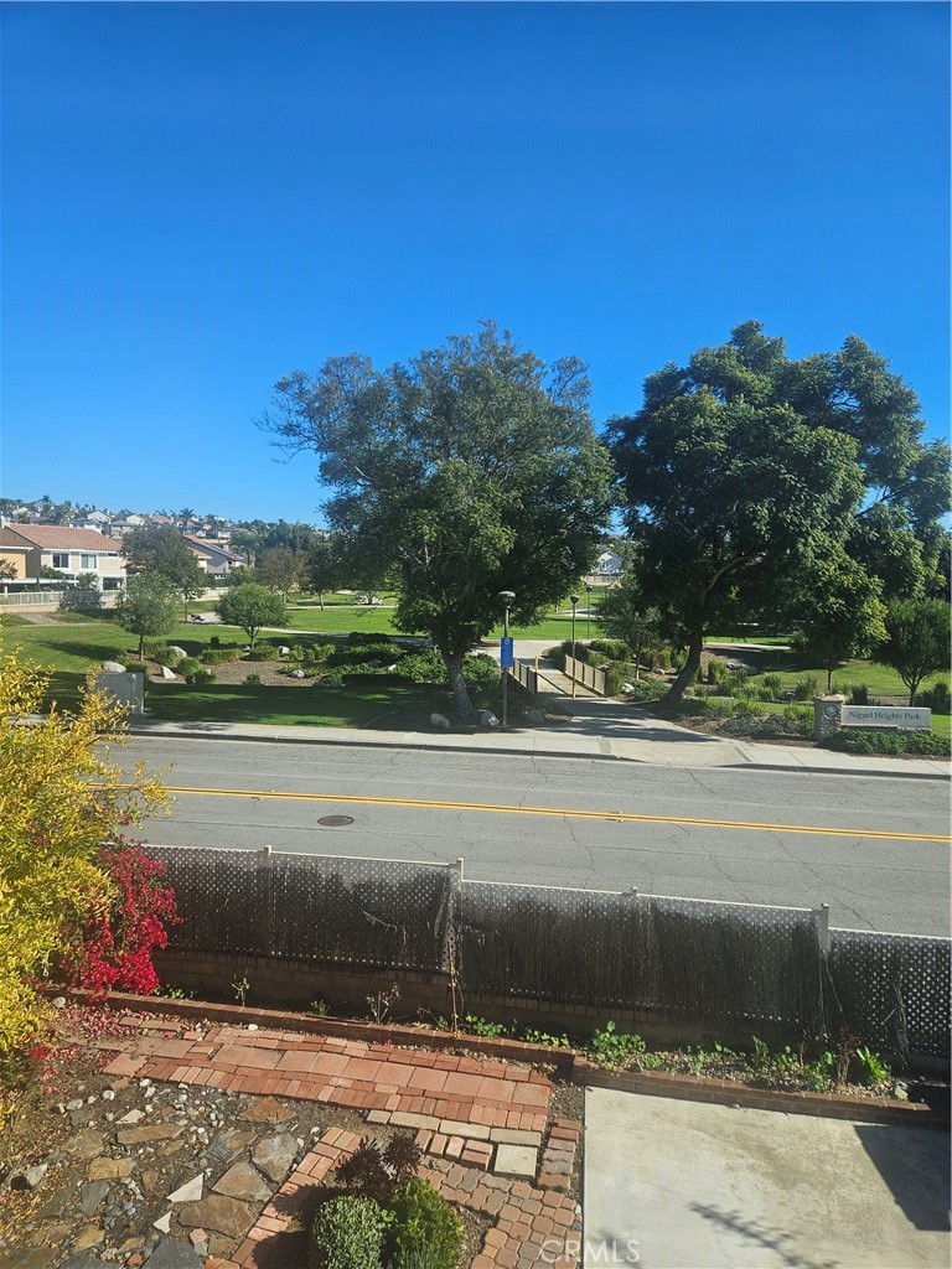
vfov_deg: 73.9
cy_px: 634
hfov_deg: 58.9
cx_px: 476
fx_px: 843
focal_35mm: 23
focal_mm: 5.4
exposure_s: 1/1000
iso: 25
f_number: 1.8
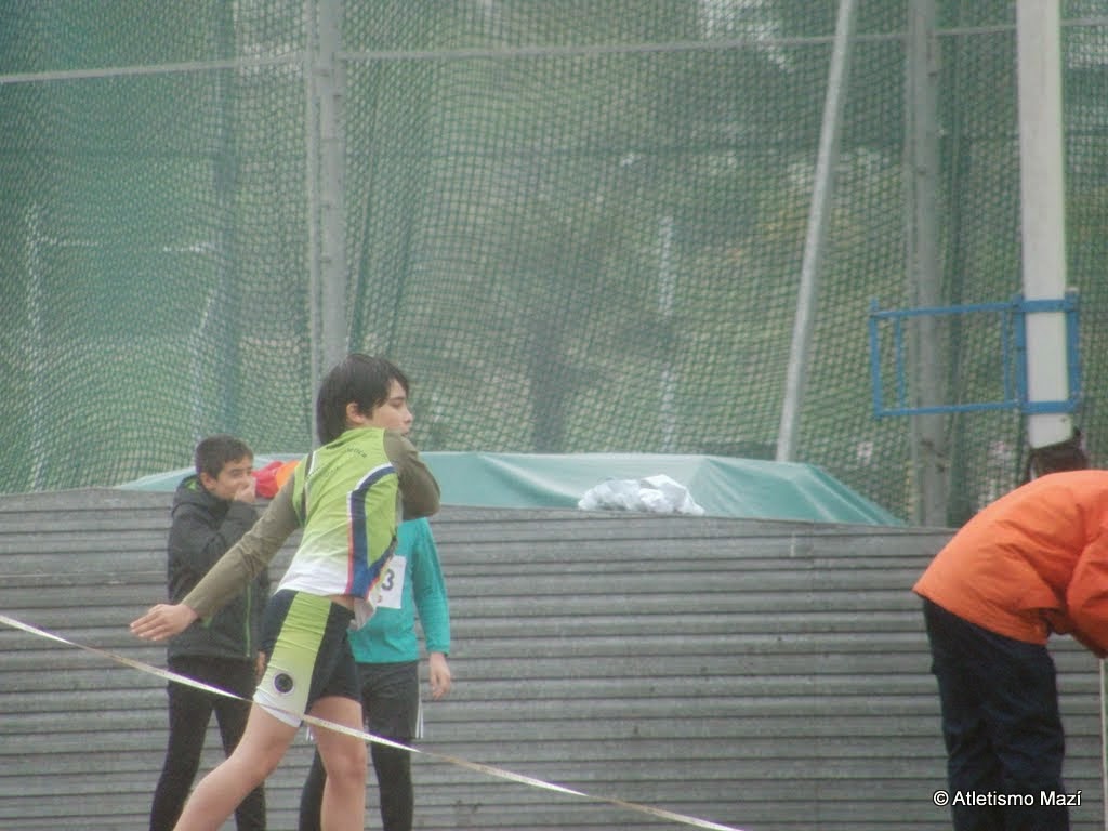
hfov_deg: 3.8
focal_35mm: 520
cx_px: 554
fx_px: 16644
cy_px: 416
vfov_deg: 2.9
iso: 400
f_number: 4.5
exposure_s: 1/400
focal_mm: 92
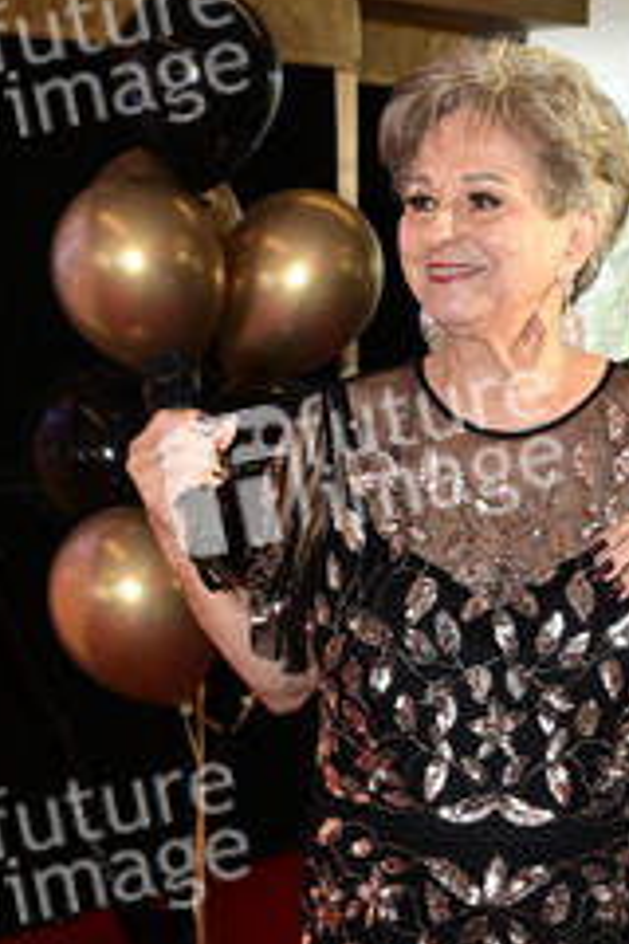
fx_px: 1572
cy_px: 661
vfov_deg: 33.0
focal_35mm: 60
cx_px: 476
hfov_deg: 22.4
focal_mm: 36
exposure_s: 1/200
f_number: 5.6
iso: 3200
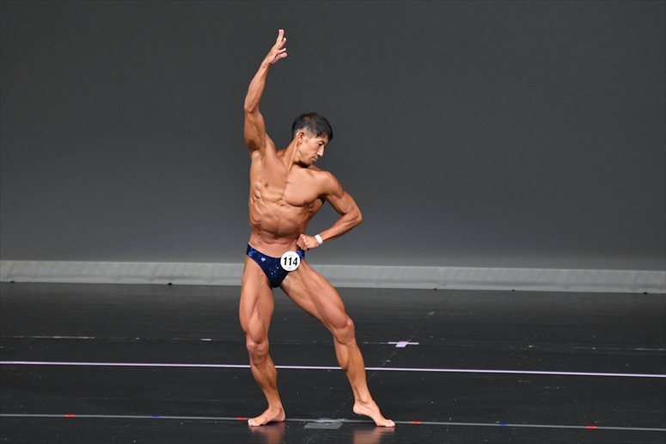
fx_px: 5825
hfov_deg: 6.5
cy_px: 222
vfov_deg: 4.4
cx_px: 333
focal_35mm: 315
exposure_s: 1/400
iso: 4000
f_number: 5.6
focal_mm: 210
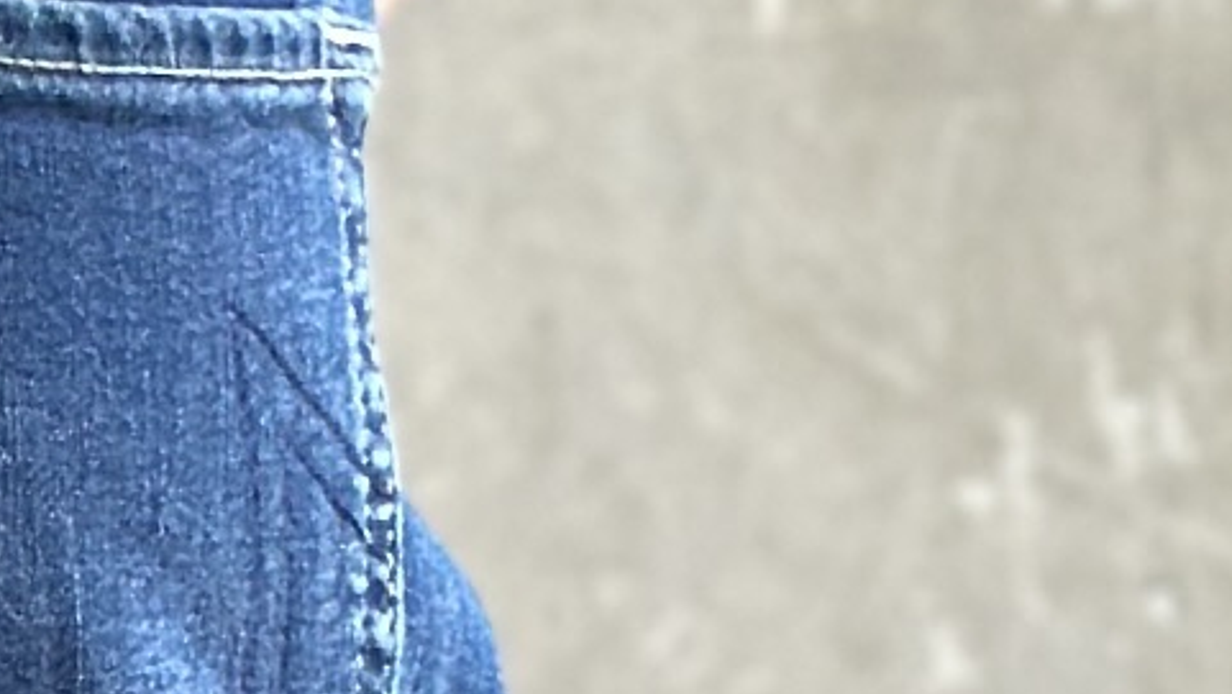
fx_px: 14314
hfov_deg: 4.9
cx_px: -881
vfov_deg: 2.7
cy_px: 3414
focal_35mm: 438
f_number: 1.78
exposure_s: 1/118
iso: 125
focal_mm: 6.86
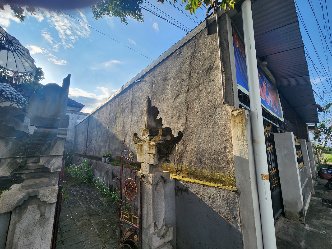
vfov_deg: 89.9
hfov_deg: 106.2
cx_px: 166
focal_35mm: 13
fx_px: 125
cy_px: 124
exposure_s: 1/1123
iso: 50
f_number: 2.2
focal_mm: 2.2
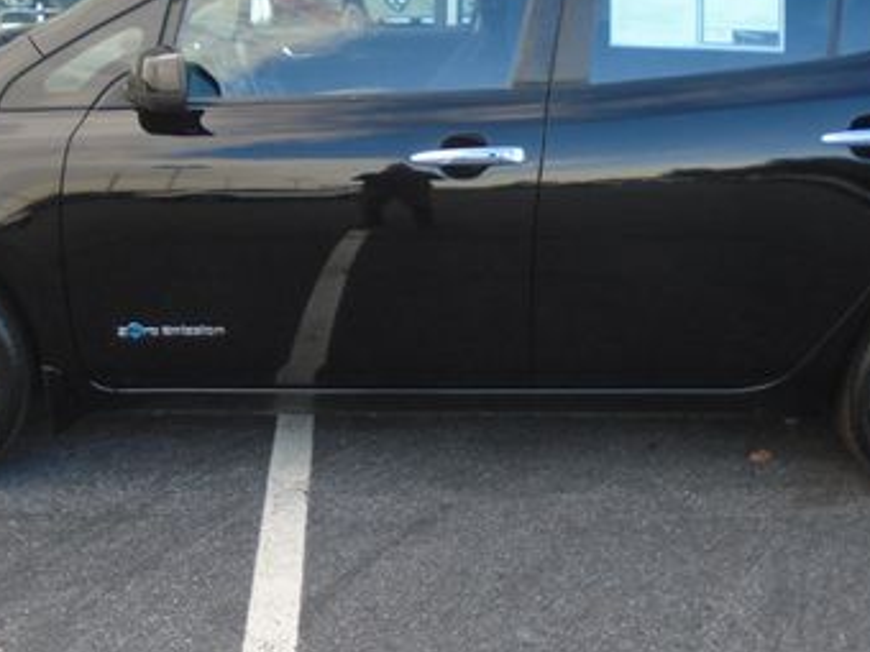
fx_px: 1232
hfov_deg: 38.9
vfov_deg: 29.4
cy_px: 205
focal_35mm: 49
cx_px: 417
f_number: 3.2
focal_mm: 4.6
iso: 100
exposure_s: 1/100
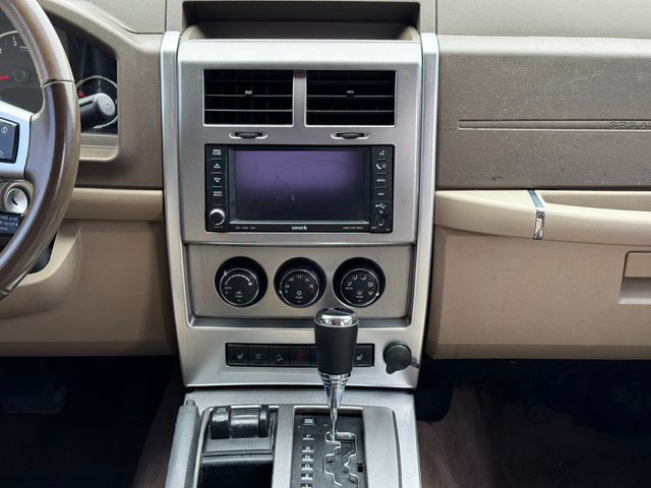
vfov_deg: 30.3
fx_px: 903
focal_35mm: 48
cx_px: 326
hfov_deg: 39.7
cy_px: 244
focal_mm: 6.76
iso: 100
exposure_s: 1/119
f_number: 1.78
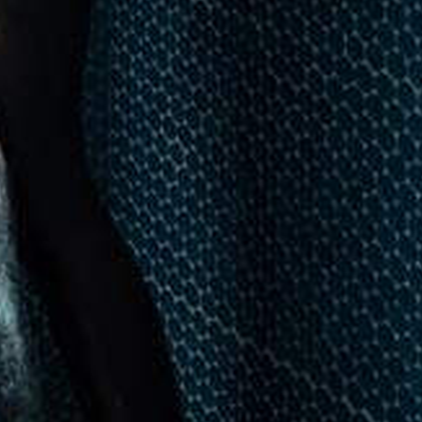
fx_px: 1986
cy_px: -567
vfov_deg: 10.5
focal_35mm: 144
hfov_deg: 11.3
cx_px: -343
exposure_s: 1/125
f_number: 8
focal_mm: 18
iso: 250
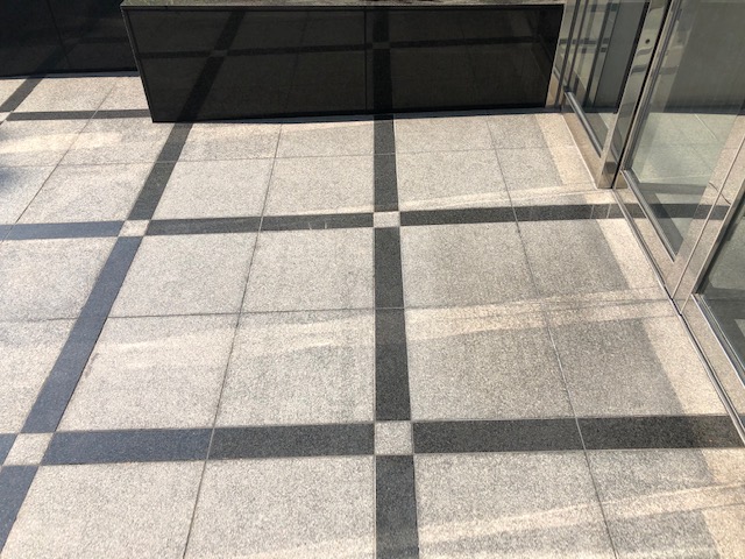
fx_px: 603
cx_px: 372
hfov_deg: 63.4
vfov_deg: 49.7
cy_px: 280
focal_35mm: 28
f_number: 1.8
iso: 20
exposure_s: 1/1200
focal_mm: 4
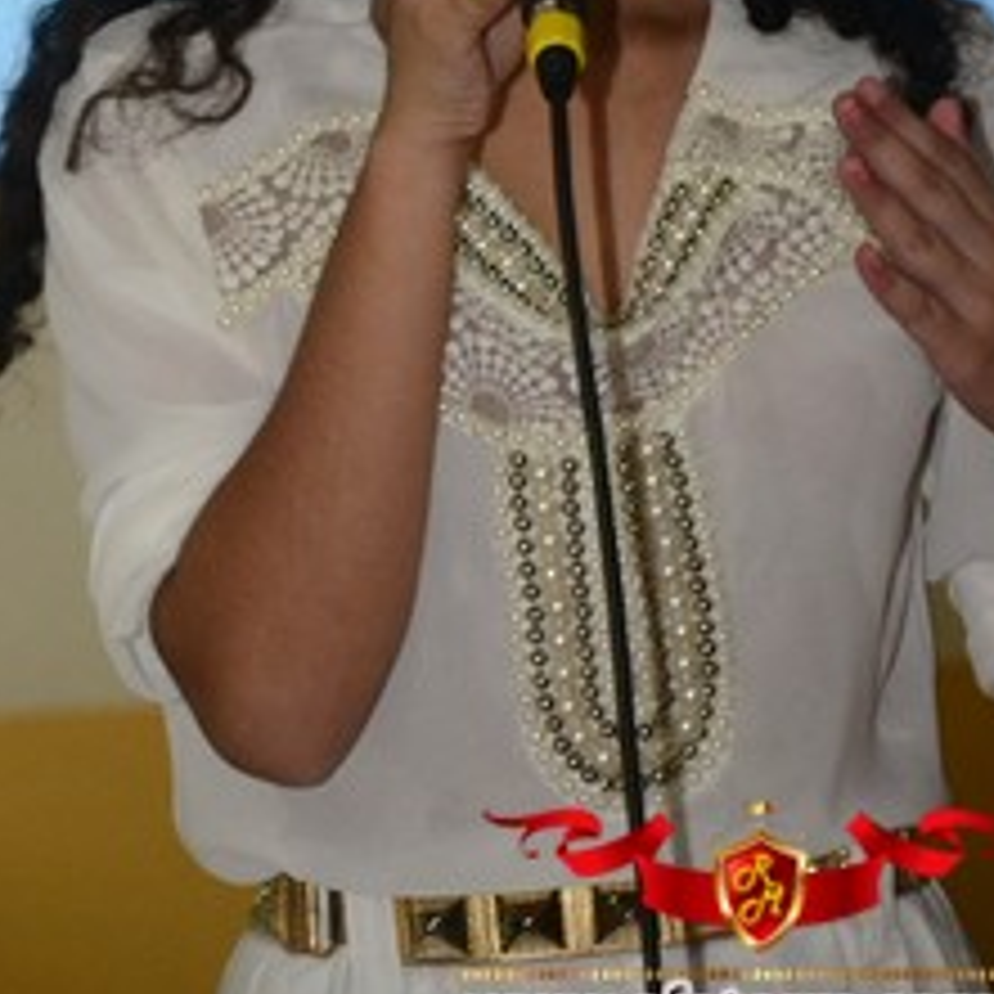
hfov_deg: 5.0
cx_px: 423
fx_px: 11366
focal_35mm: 350
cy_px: 81
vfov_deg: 5.0
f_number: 5.6
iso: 3200
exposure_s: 1/80
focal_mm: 135
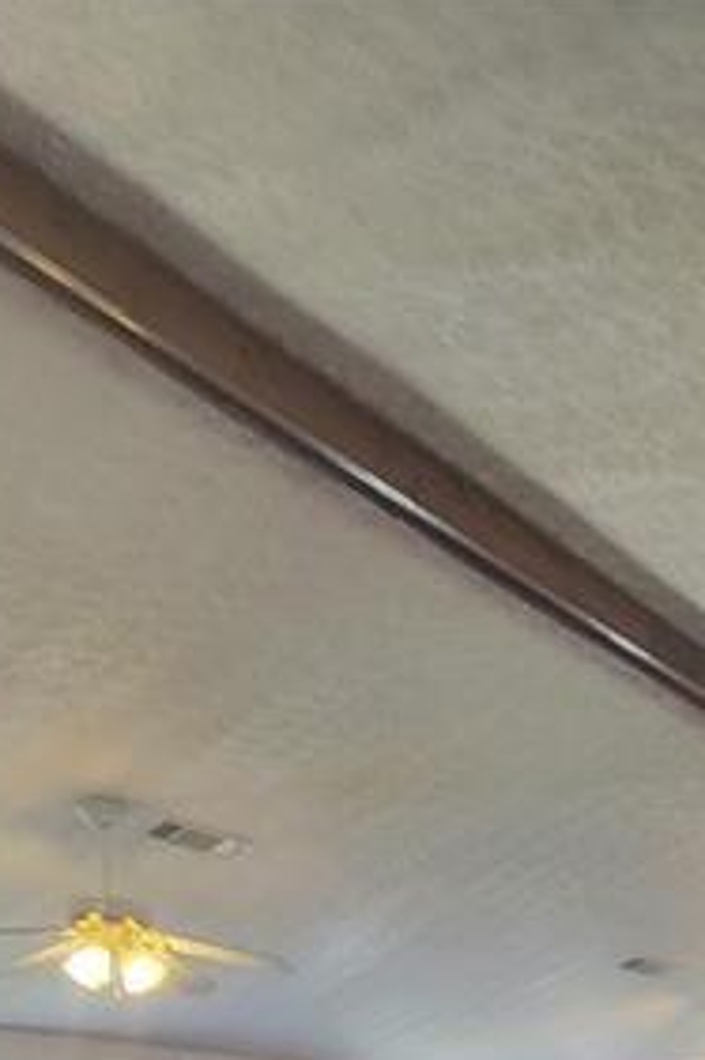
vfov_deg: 33.8
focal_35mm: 37
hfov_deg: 29.1
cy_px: 1433
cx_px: 916
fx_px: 1088
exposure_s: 1/60
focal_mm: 2.2
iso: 320
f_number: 2.2
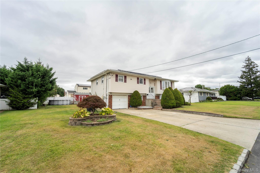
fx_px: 101
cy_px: 86
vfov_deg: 81.2
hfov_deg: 104.3
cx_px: 130
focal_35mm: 14
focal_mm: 14
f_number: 4.5
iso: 500
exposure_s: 1/8000
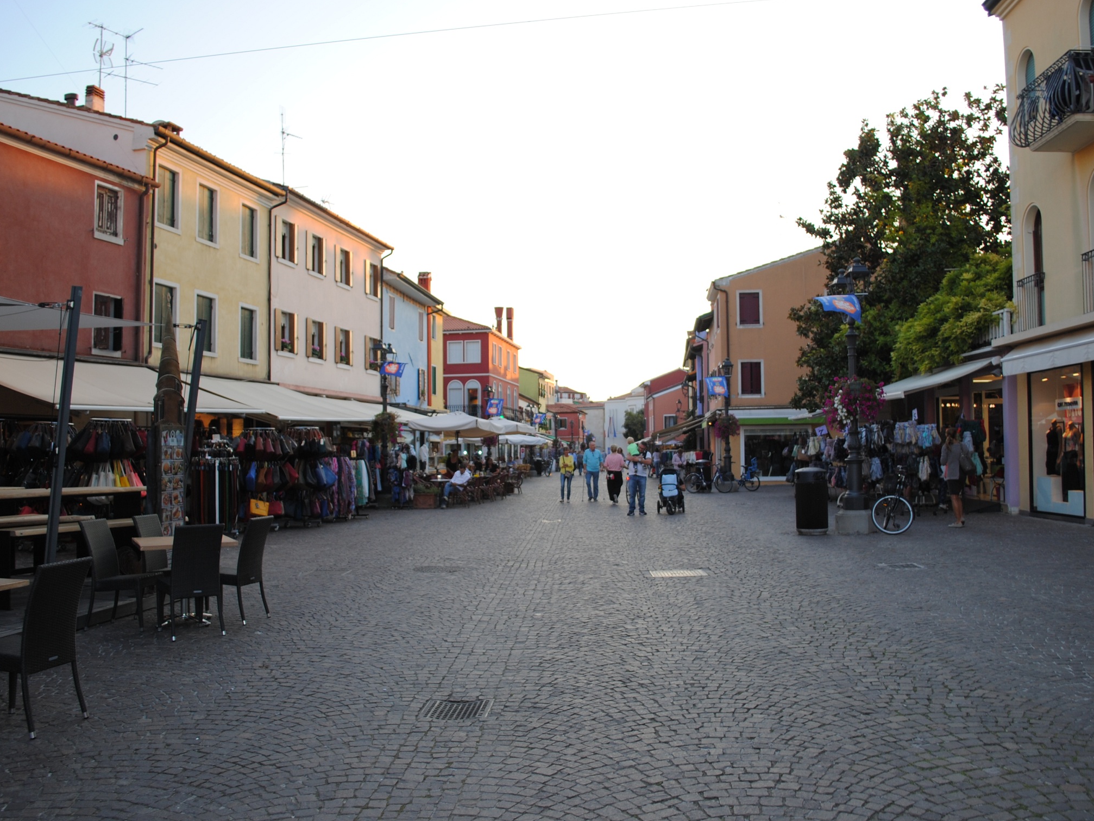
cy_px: 400
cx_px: 565
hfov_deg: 60.0
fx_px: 948
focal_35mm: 30
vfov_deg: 46.8
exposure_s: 1/125
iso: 100
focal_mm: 18
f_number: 3.5
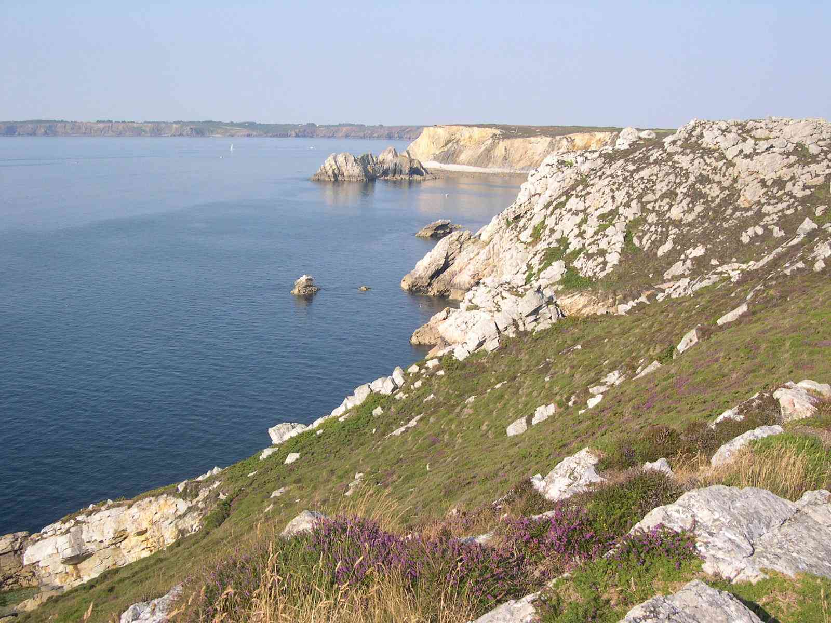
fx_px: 912
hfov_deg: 49.0
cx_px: 416
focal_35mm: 38
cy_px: 312
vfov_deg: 37.7
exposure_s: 1/183
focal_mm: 8
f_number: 7.6
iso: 141
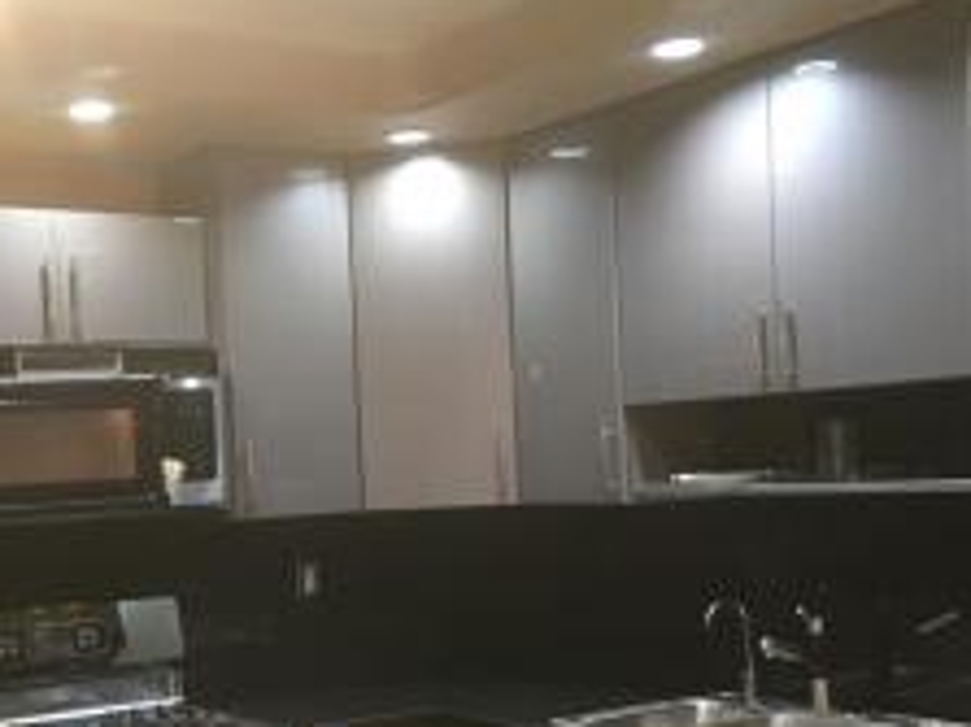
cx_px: 314
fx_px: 1458
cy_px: 535
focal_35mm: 52
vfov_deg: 27.7
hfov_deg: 36.4
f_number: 2.2
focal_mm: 4.15
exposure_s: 1/30
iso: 125
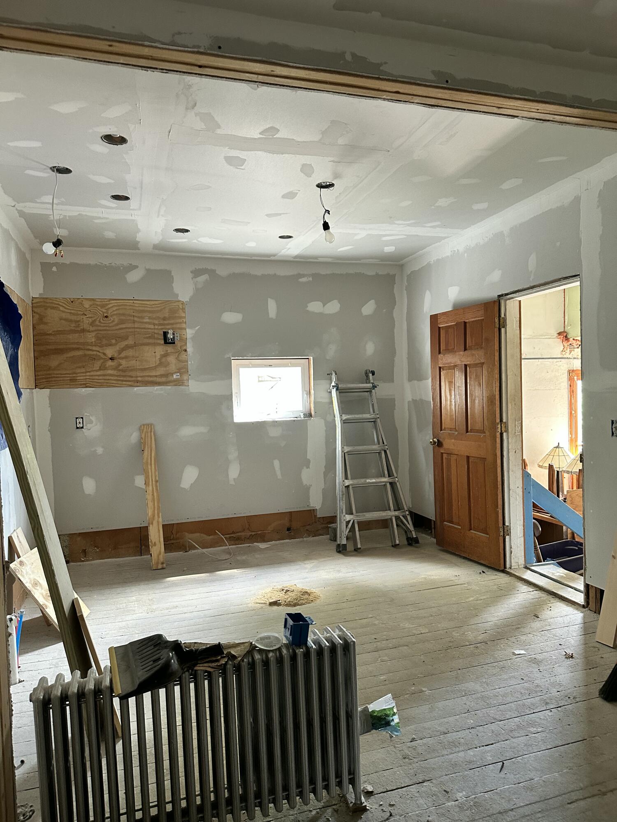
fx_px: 570
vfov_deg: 71.6
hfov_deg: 56.8
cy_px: 411
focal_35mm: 24
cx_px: 308
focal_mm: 6.86
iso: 400
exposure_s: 1/60
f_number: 1.78
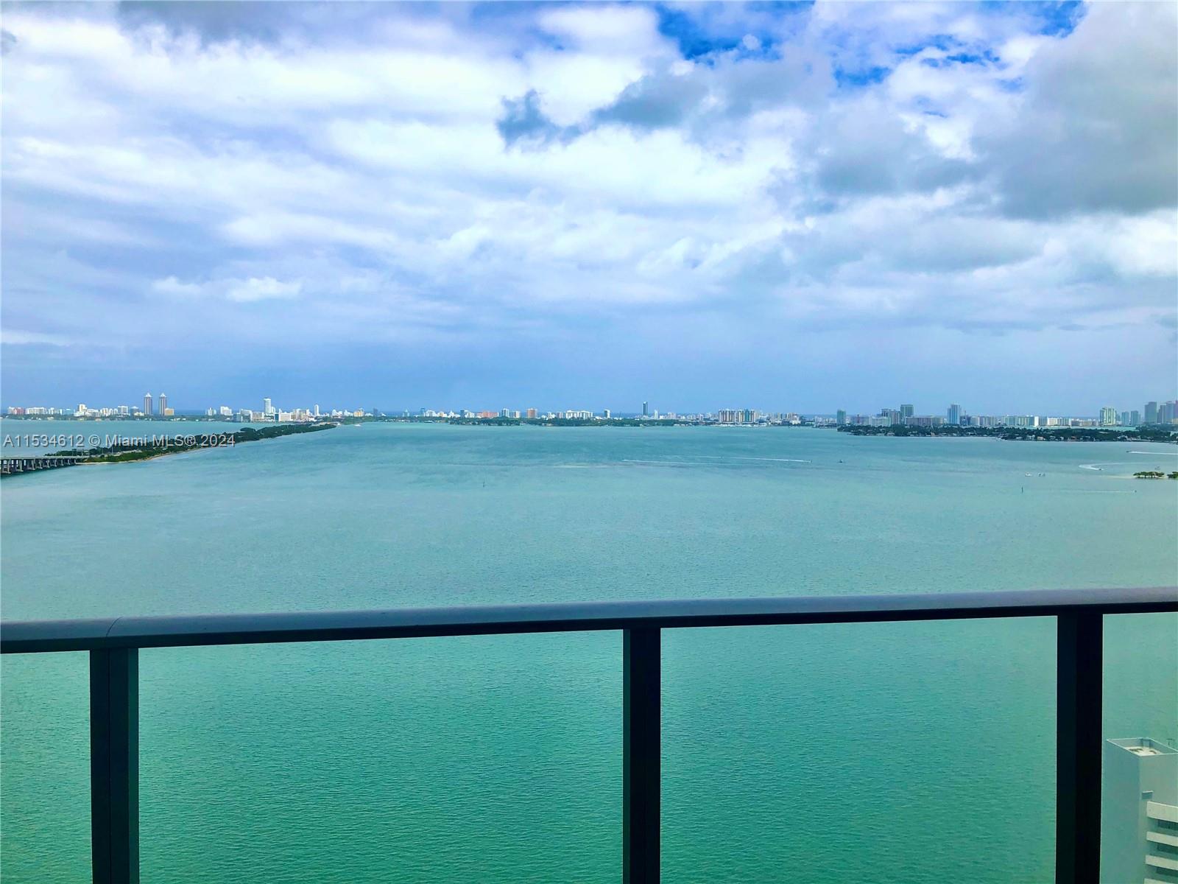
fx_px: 953
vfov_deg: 49.7
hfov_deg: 63.4
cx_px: 589
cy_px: 442
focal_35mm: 28
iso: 20
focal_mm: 4
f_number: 1.8
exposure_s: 1/1675
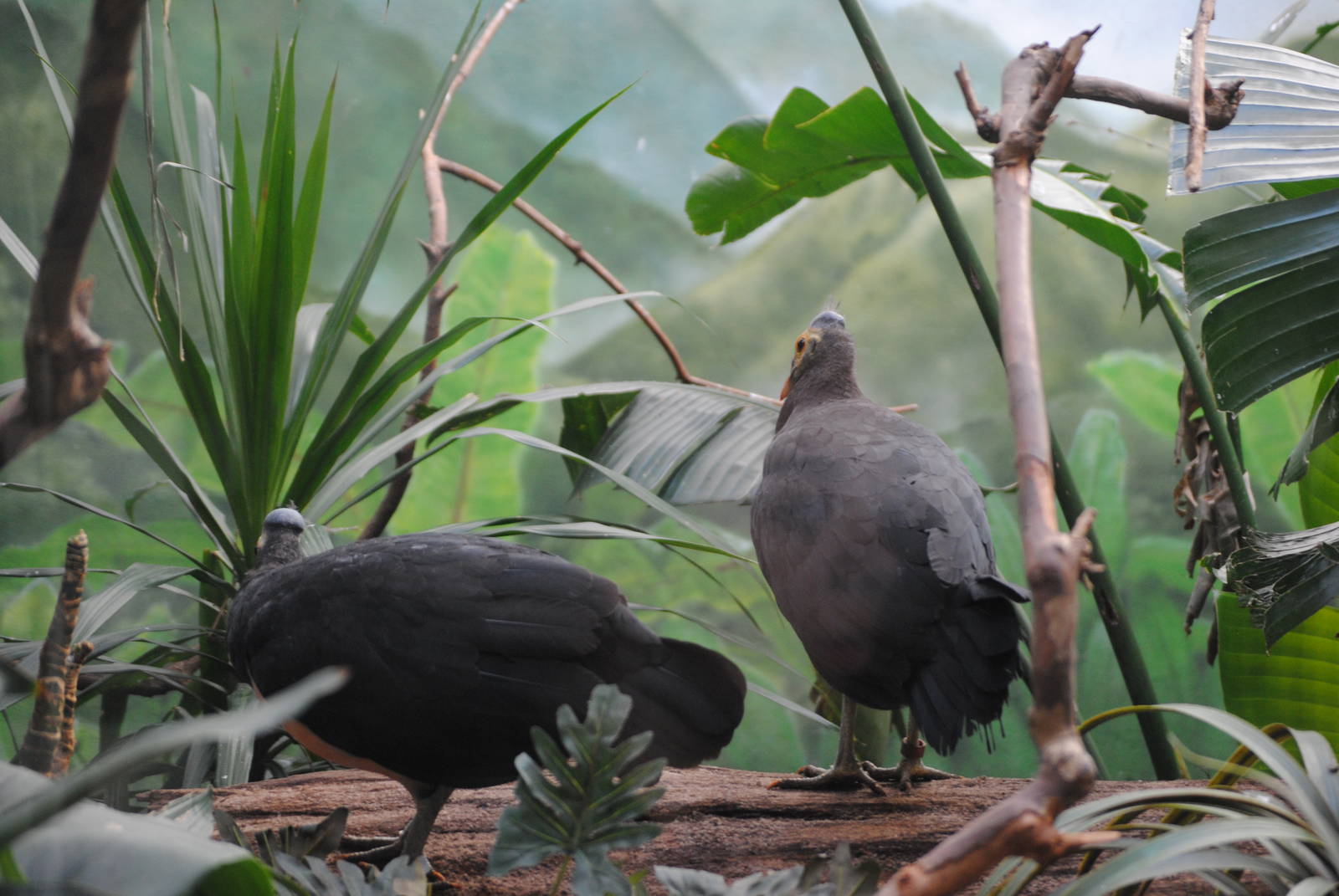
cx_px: 670
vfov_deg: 13.1
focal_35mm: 105
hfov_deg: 19.4
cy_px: 448
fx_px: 3910
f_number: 4.2
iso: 400
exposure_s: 1/50
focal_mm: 70
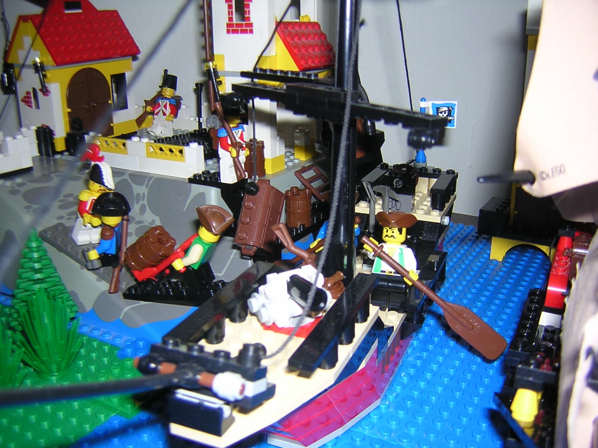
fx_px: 622
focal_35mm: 36
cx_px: 299
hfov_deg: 51.4
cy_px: 224
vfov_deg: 39.7
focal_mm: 4.7
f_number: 2.6
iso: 100
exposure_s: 1/60.1
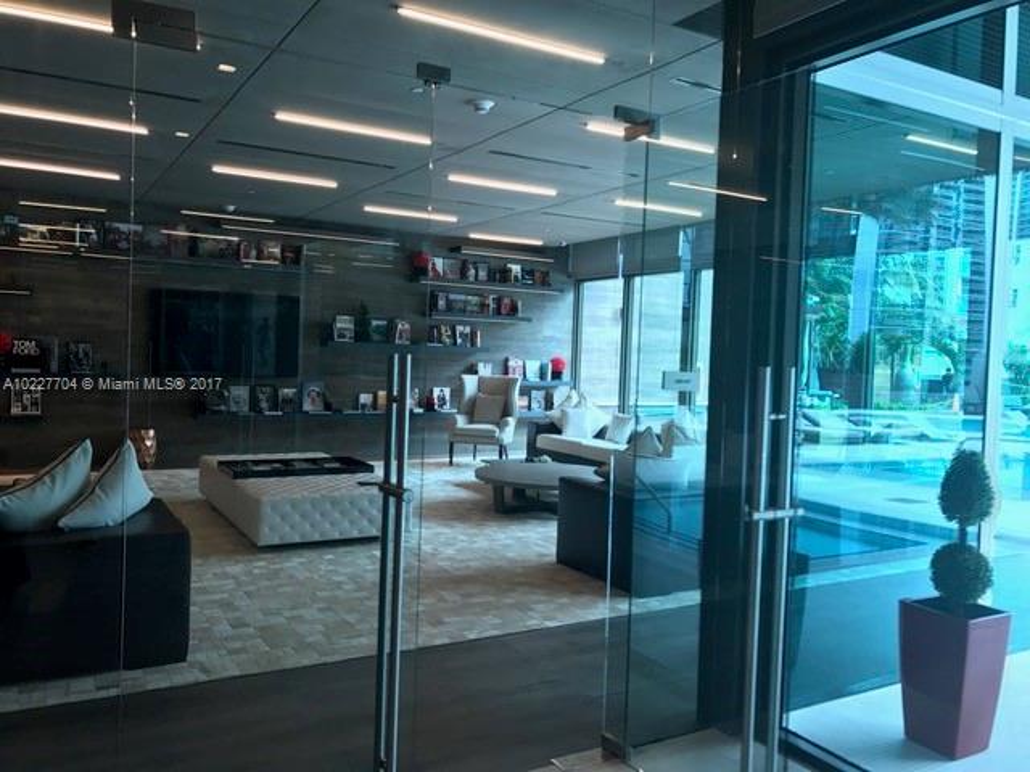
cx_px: 515
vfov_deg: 49.7
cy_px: 386
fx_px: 833
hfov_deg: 63.4
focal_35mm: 28
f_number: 1.8
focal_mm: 3.99
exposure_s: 1/60
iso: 25
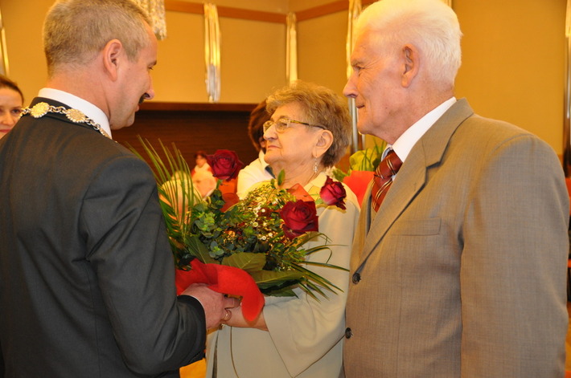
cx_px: 286
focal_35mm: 39
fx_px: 618
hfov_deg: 49.6
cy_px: 189
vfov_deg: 34.1
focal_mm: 26
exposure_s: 1/60
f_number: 3.2
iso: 800
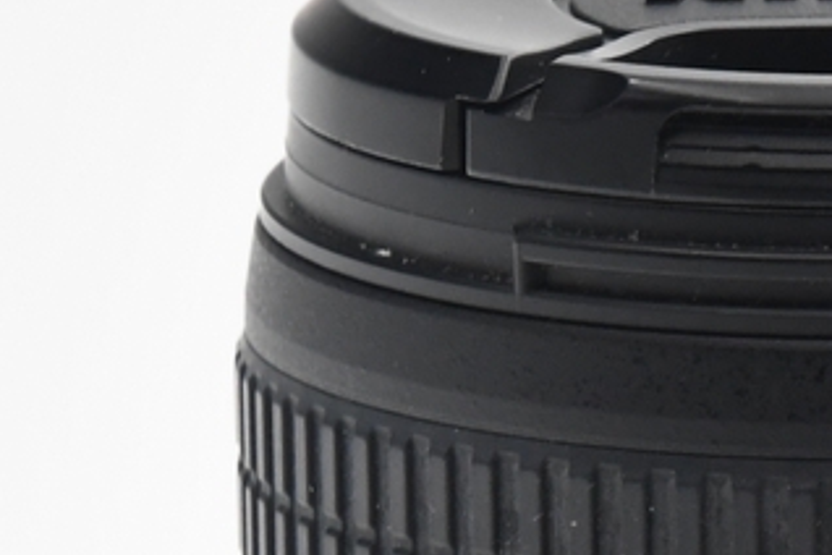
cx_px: 921
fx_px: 13080
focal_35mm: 566
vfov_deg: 2.4
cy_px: 749
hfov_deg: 3.6
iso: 1600
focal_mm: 80
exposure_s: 1/100
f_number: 8
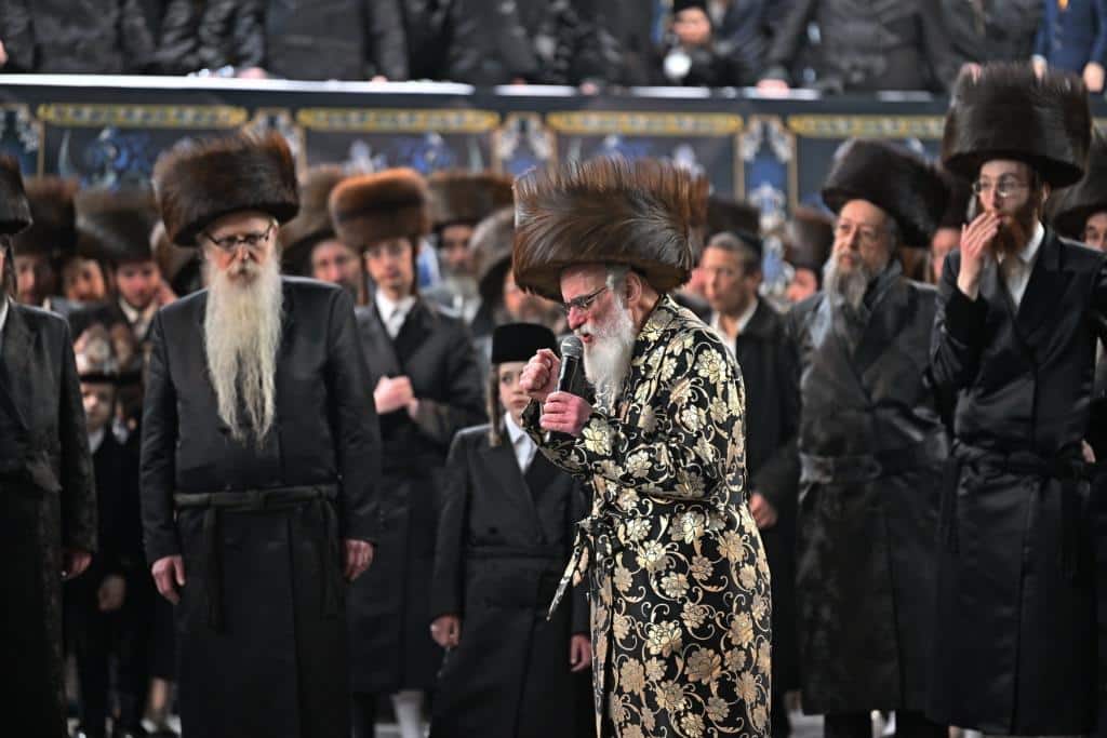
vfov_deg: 6.9
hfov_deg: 10.3
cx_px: 554
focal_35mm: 200
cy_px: 369
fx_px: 6150
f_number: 2.8
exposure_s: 1/320
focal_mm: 200
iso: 1000
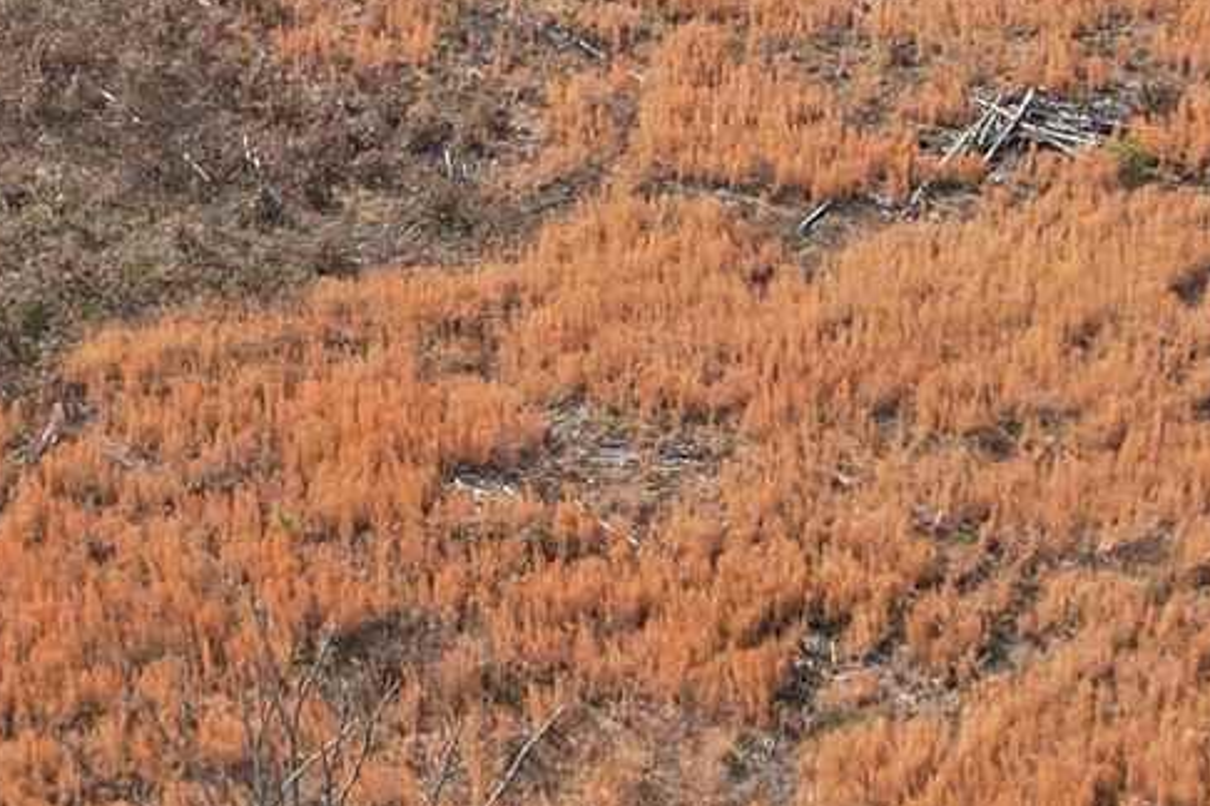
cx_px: 441
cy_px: 104
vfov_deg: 9.8
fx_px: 4672
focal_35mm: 139
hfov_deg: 14.7
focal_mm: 8.38
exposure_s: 1/1250
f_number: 2.8
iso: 200
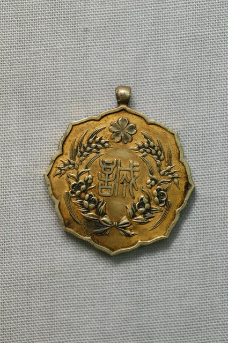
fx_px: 857
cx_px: 114
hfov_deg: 15.1
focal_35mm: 90
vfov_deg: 22.6
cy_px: 172
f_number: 6.3
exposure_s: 1/30
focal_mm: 60
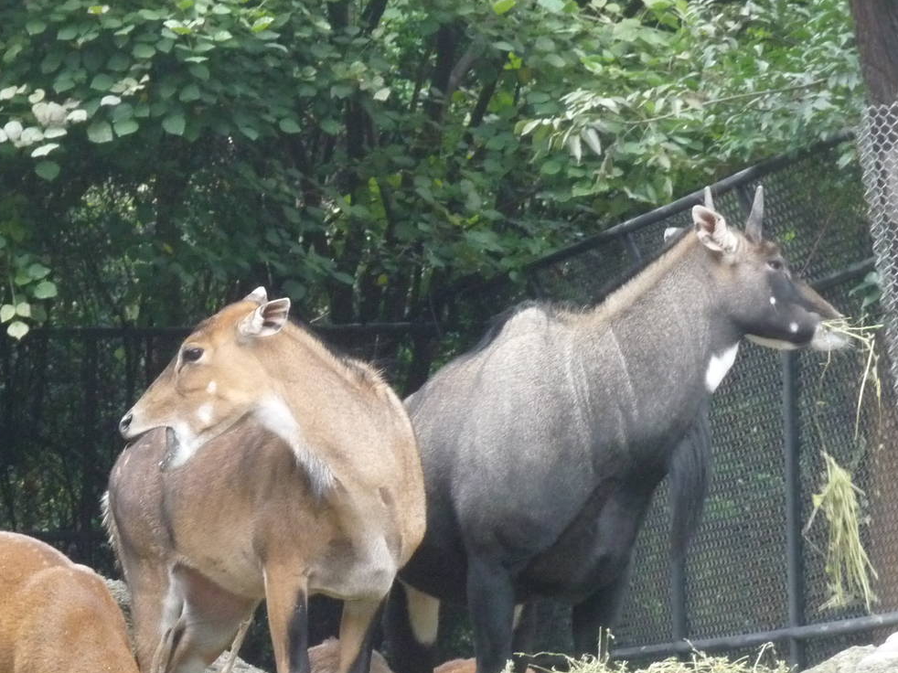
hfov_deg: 7.1
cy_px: 481
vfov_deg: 5.4
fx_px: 7184
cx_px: 234
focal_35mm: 277
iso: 400
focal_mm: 29.1
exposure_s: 1/125
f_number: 4.8
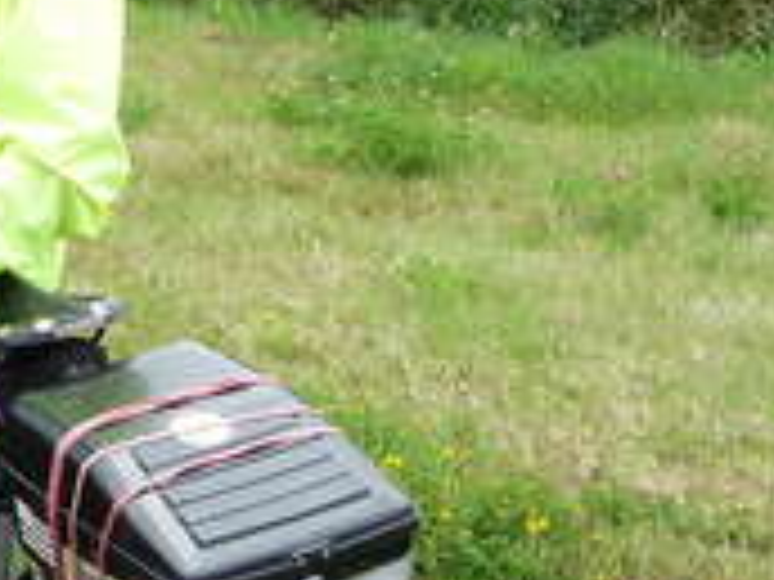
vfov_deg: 13.7
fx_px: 2415
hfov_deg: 16.0
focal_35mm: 108
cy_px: 148
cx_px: -518
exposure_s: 1/320
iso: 100
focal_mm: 4.7
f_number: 3.3
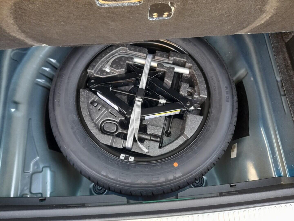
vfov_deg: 54.9
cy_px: 110
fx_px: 212
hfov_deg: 69.4
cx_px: 147
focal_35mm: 25
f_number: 2
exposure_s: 1/50
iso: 250
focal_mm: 4.6
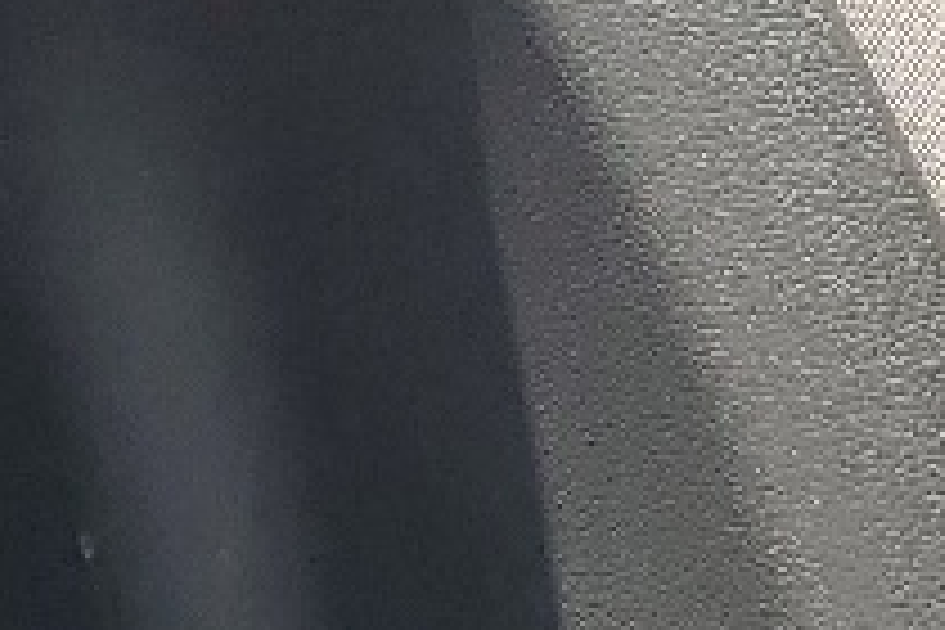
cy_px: 446
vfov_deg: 6.7
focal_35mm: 206
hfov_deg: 8.8
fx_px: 5407
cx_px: -1516
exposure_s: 1/625
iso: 50
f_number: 1.5
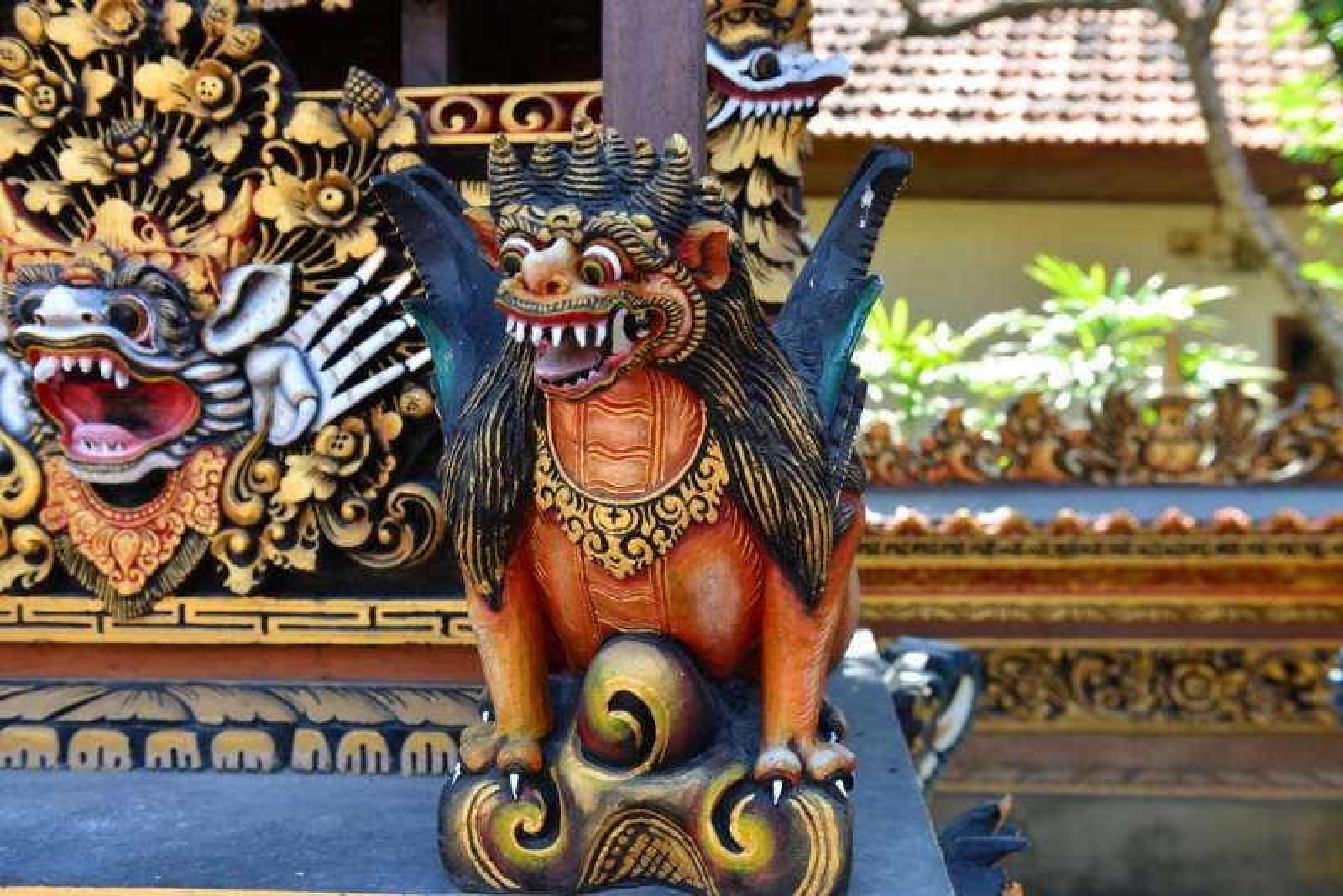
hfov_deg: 58.7
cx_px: 672
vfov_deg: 41.1
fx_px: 1194
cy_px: 448
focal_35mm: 32
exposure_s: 1/100
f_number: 5
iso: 100
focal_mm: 32
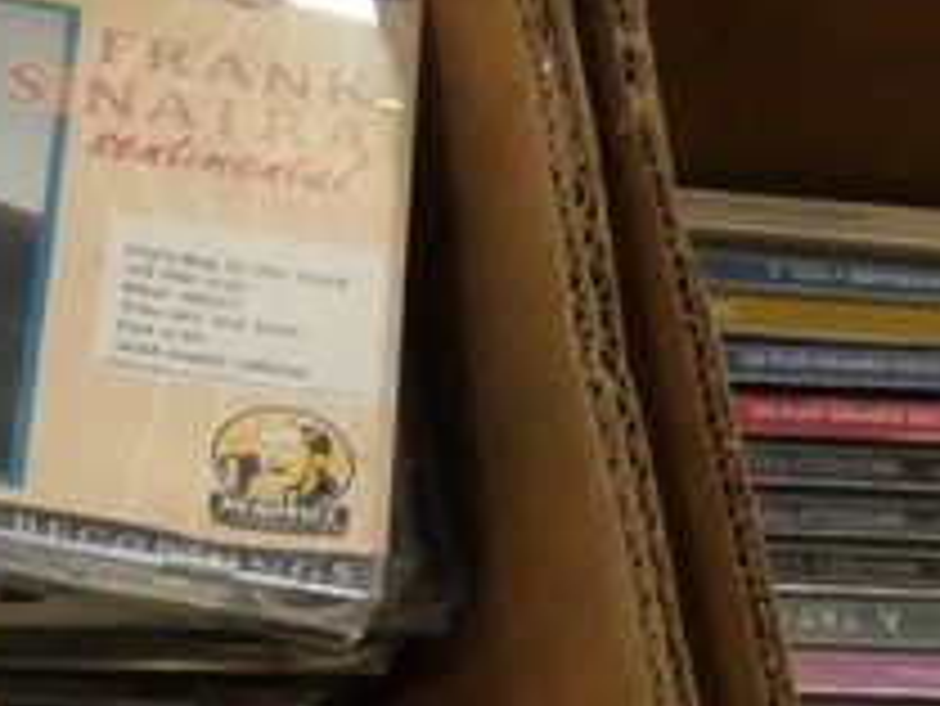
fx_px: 3396
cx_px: -1070
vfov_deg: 10.3
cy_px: 1682
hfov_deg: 13.1
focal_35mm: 125
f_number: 3.3
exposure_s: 1/60
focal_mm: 4.3
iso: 500
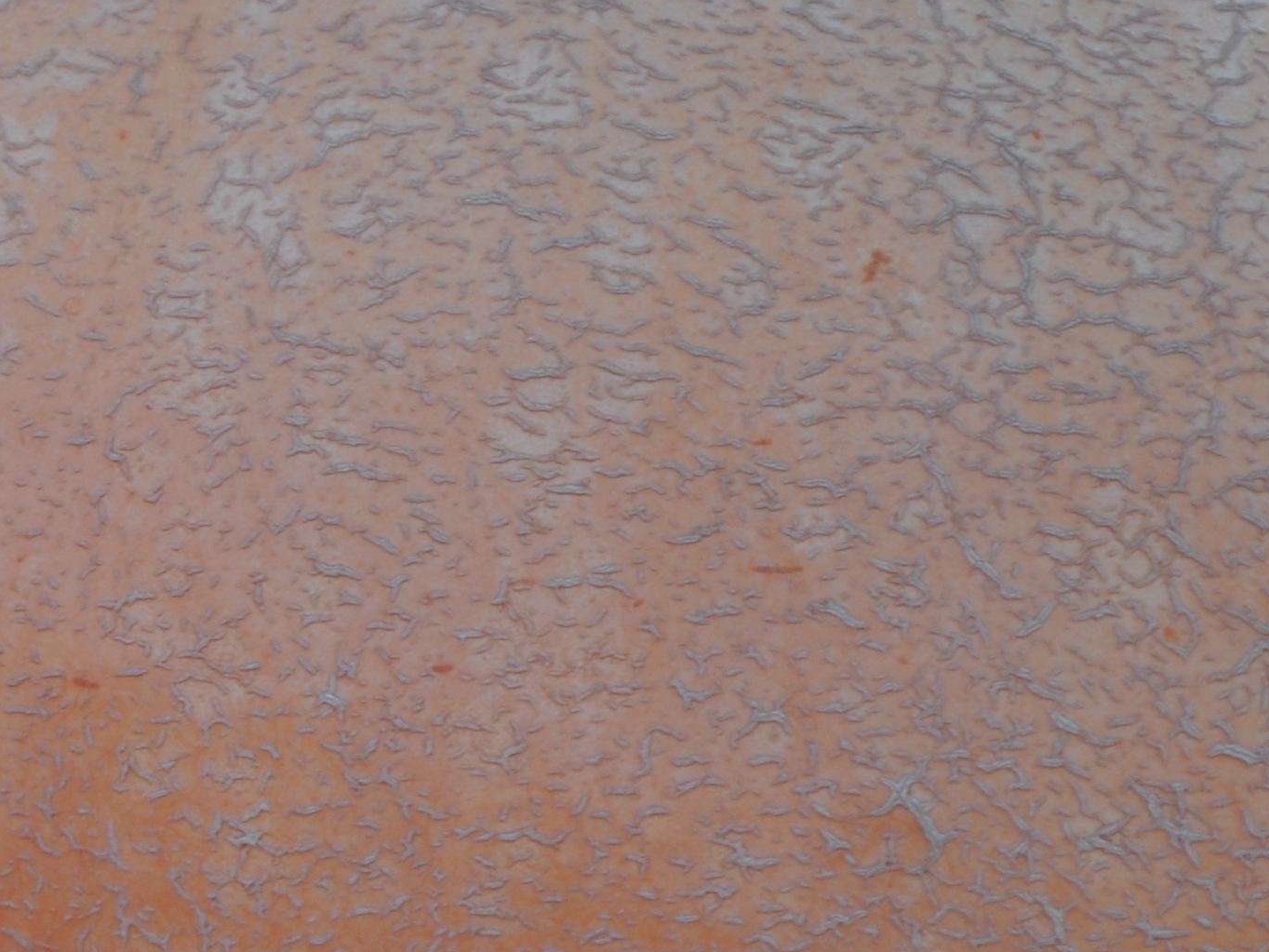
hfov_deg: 4.2
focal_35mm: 476
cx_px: -403
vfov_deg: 3.1
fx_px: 17432
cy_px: 530
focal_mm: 105
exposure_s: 1/125
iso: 200
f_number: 5.6
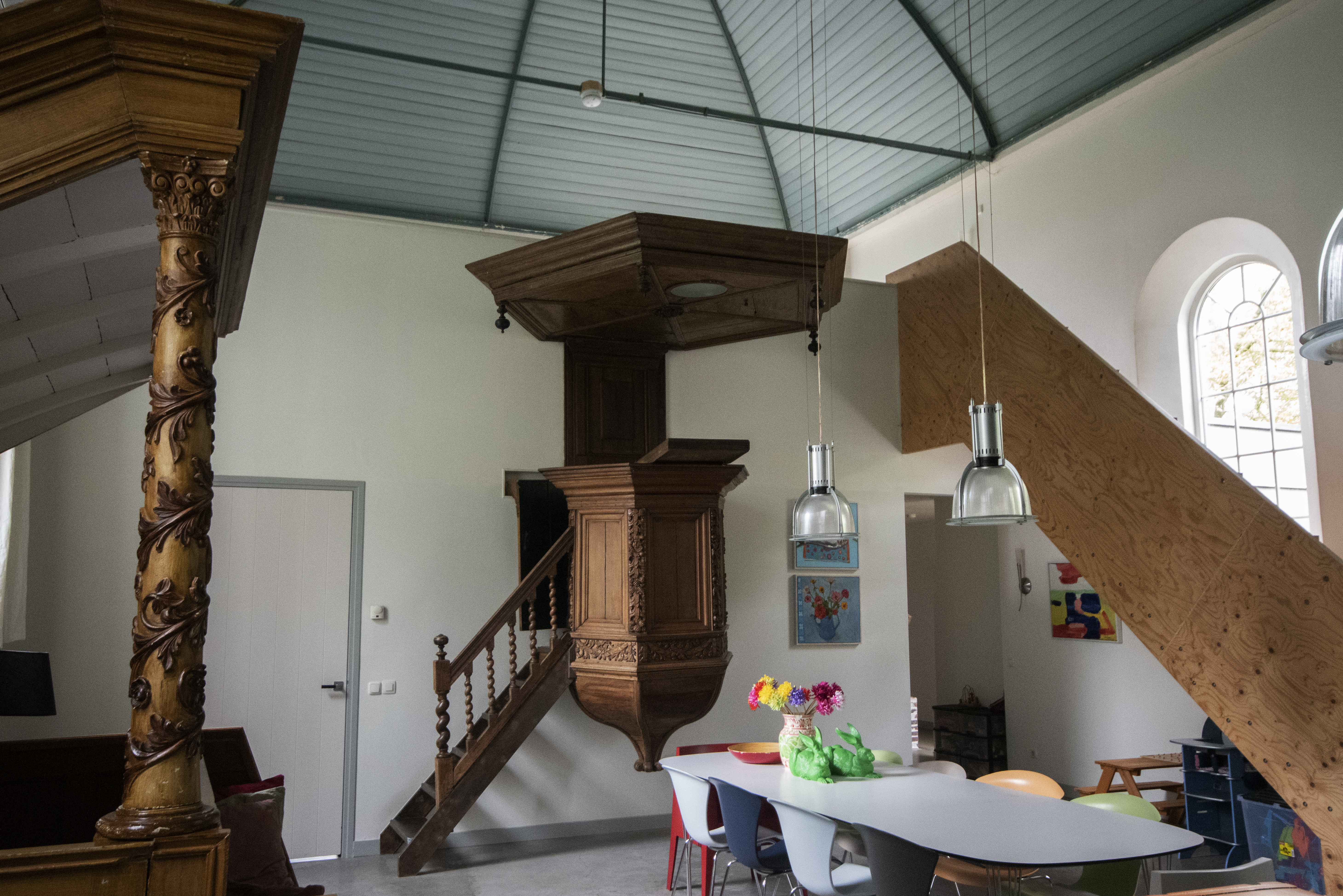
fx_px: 1119
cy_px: 448
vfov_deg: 43.6
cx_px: 672
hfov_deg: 61.9
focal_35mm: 30
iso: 3200
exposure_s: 1/80
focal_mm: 20
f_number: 5.6
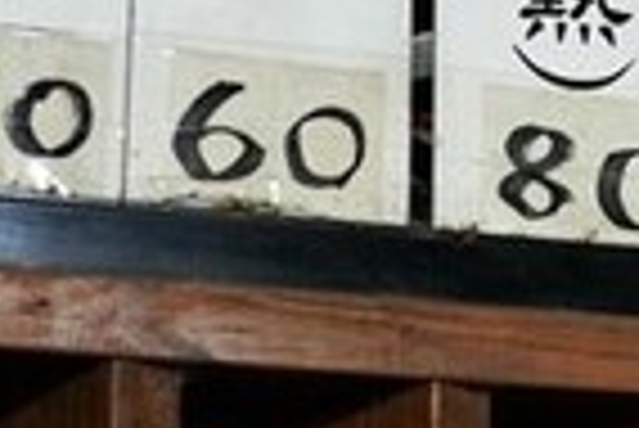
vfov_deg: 6.2
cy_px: -131
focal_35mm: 221
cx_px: 1260
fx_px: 3927
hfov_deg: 8.8
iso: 2000
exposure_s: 1/40
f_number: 4
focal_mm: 37
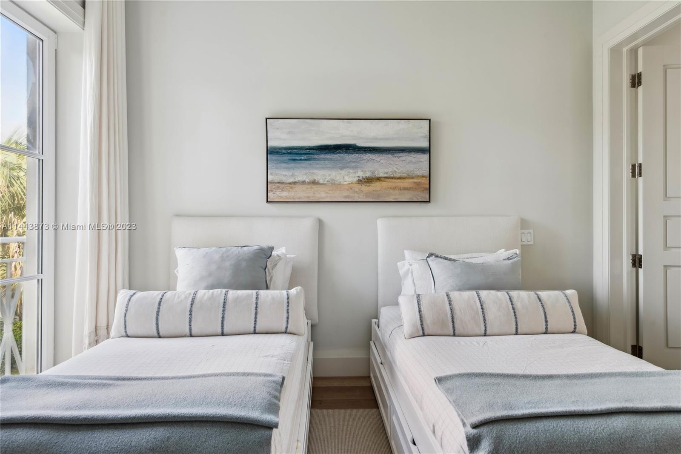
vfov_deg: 57.2
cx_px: 340
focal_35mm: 22
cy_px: 227
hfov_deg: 78.6
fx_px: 416
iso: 400
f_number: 9
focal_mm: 22
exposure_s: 1/20
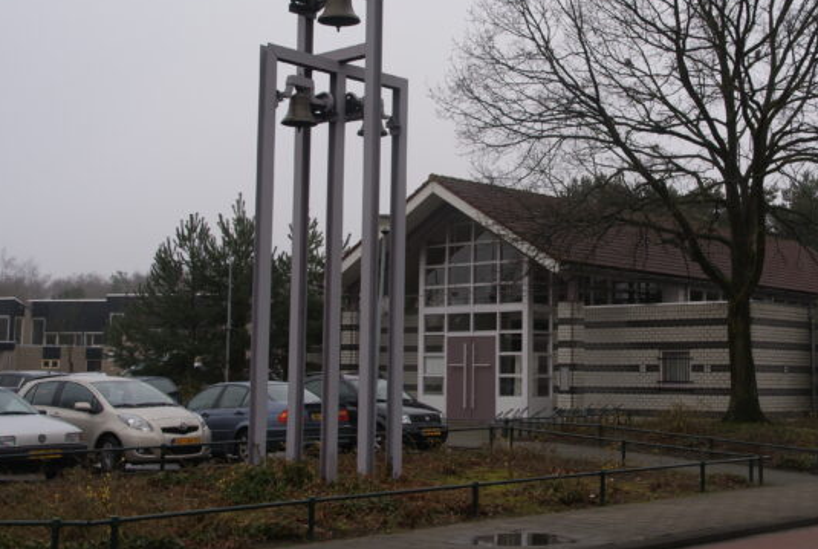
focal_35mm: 51
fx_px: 1161
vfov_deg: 26.6
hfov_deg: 38.6
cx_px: 500
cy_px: 226
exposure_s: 1/80
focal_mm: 26
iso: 100
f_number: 8
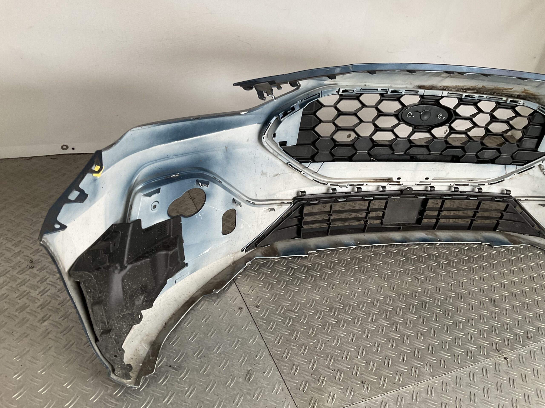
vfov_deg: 48.2
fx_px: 457
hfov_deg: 61.7
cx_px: 272
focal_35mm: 29
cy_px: 204
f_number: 1.8
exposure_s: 1/50
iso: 64
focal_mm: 3
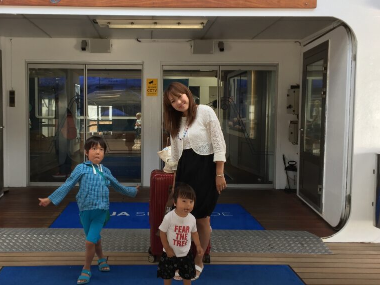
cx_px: 149
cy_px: 144
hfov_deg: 47.5
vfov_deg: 36.8
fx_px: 428
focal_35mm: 39
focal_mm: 4.15
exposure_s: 1/100
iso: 40
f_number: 2.2
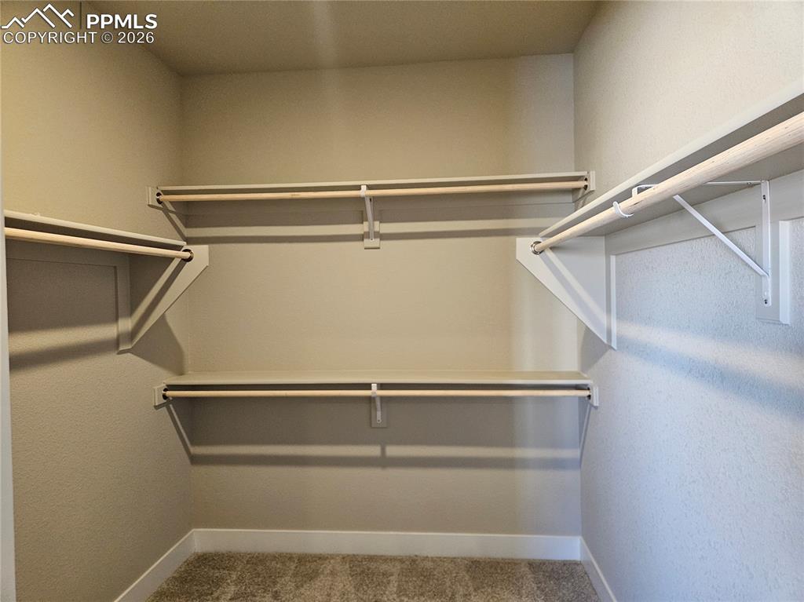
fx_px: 534
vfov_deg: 58.8
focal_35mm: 23
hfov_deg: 74.0
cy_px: 301
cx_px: 402
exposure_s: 1/120
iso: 640
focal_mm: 5.4
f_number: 1.8
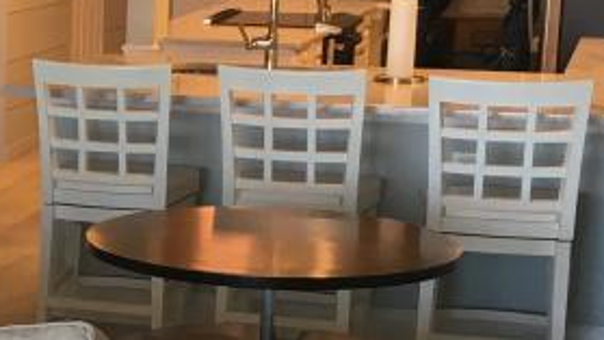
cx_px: -126
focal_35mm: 116
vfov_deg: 10.4
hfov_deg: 17.6
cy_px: 223
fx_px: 1858
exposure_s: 1/30
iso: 50
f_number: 2.2
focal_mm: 4.15
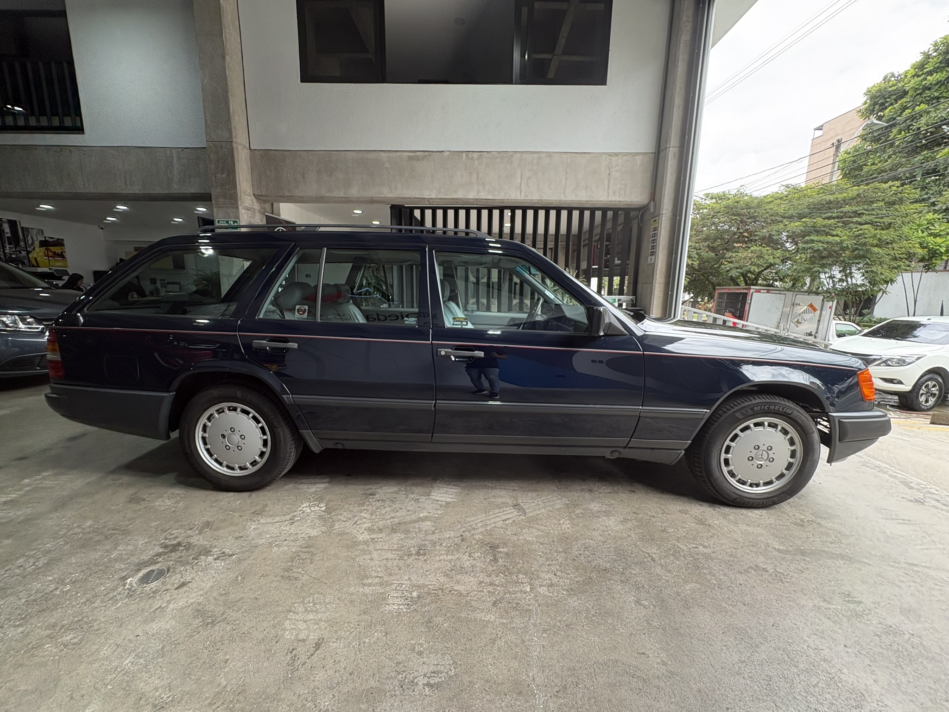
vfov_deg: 85.7
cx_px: 474
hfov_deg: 102.1
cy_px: 356
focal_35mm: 14
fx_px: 384
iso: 125
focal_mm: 2.22
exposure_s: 1/120
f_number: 2.2
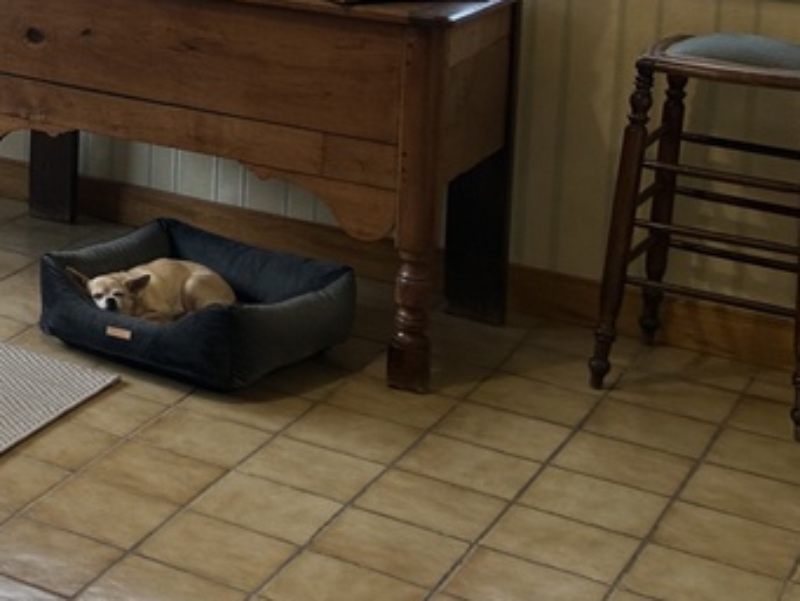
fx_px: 1803
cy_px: -139
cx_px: -359
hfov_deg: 21.5
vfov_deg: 17.9
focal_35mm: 78
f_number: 1.5
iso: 40
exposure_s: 1/100
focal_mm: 5.7
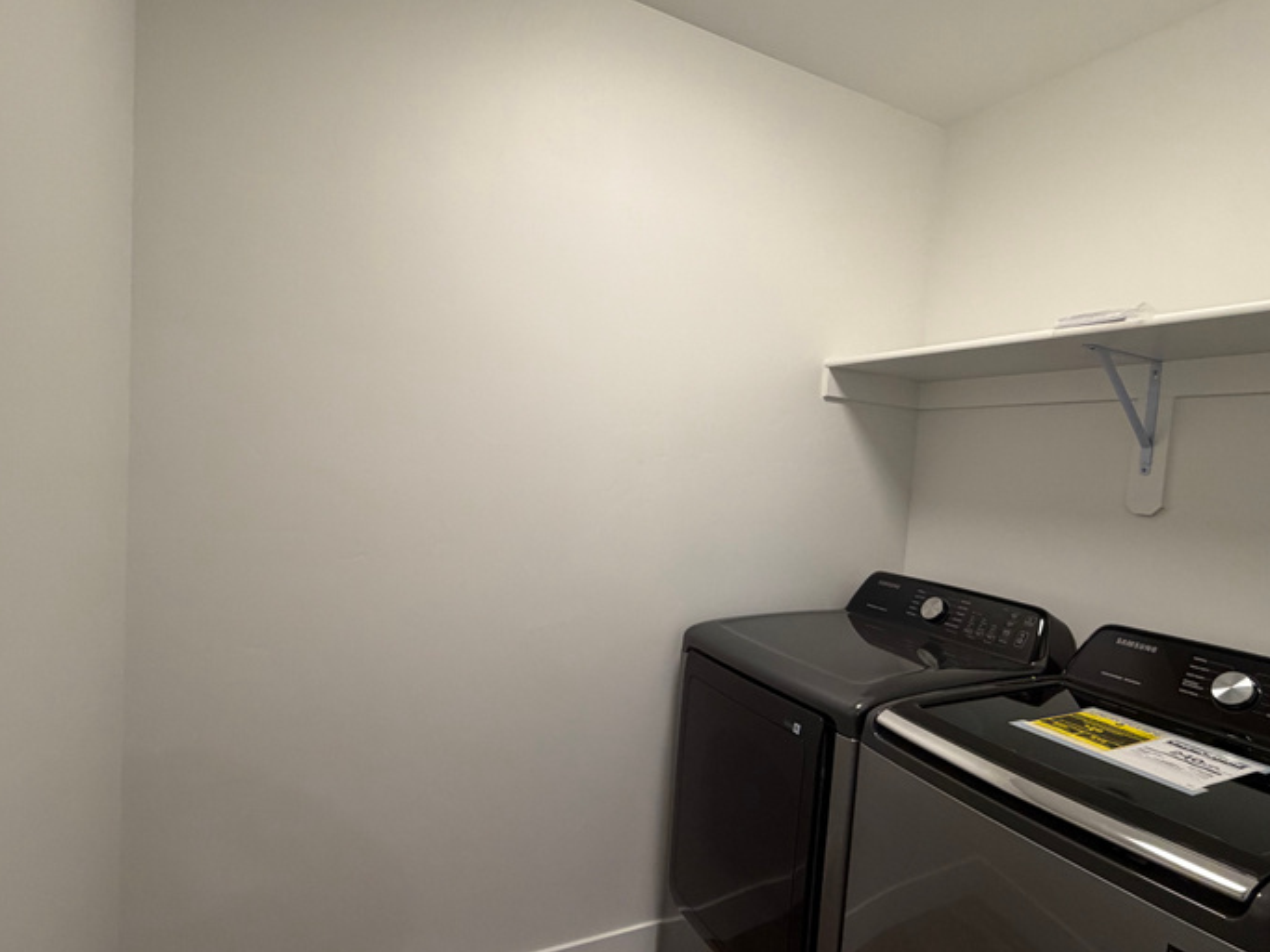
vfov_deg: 63.3
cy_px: 521
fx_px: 770
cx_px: 708
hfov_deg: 78.7
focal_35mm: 21
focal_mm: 2.22
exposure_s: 1/120
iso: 250
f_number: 2.2
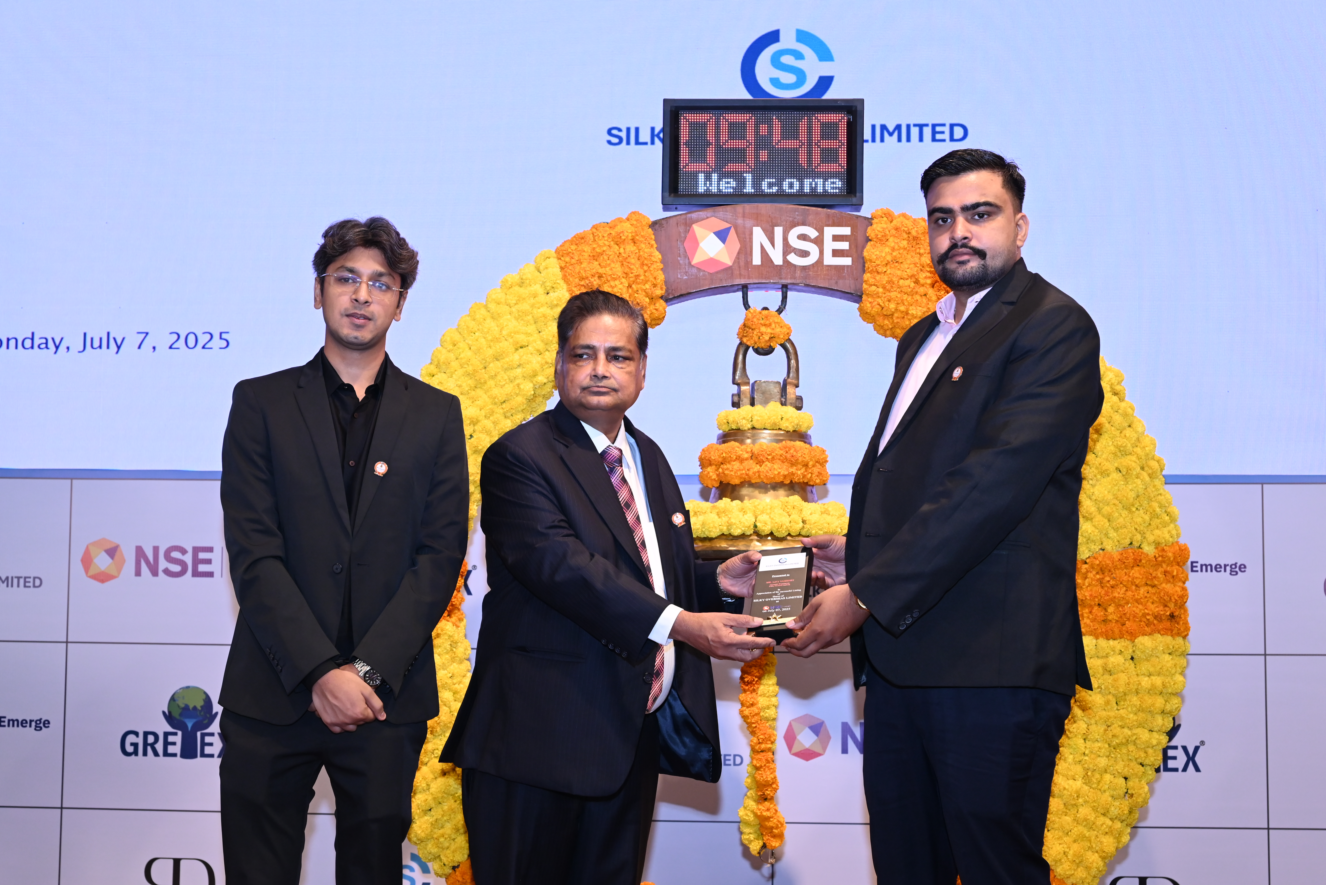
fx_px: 1842
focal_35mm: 50
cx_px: 663
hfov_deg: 39.6
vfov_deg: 27.0
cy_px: 442
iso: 1600
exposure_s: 1/125
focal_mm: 50
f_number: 5.6
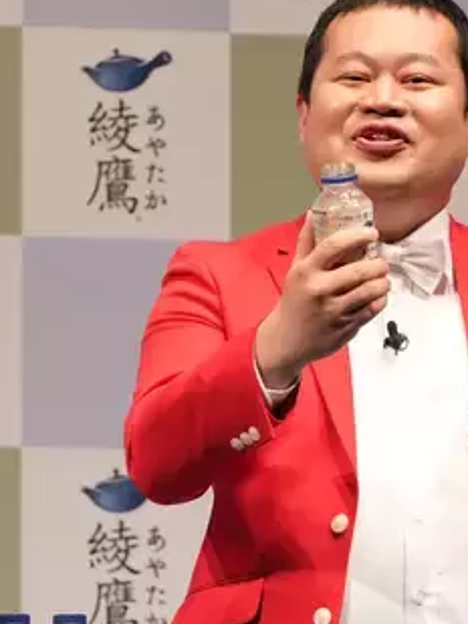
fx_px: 6665
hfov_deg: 4.0
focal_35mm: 370
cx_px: 385
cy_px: 295
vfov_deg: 5.4
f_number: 5.6
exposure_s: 1/200
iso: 1600
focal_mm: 132
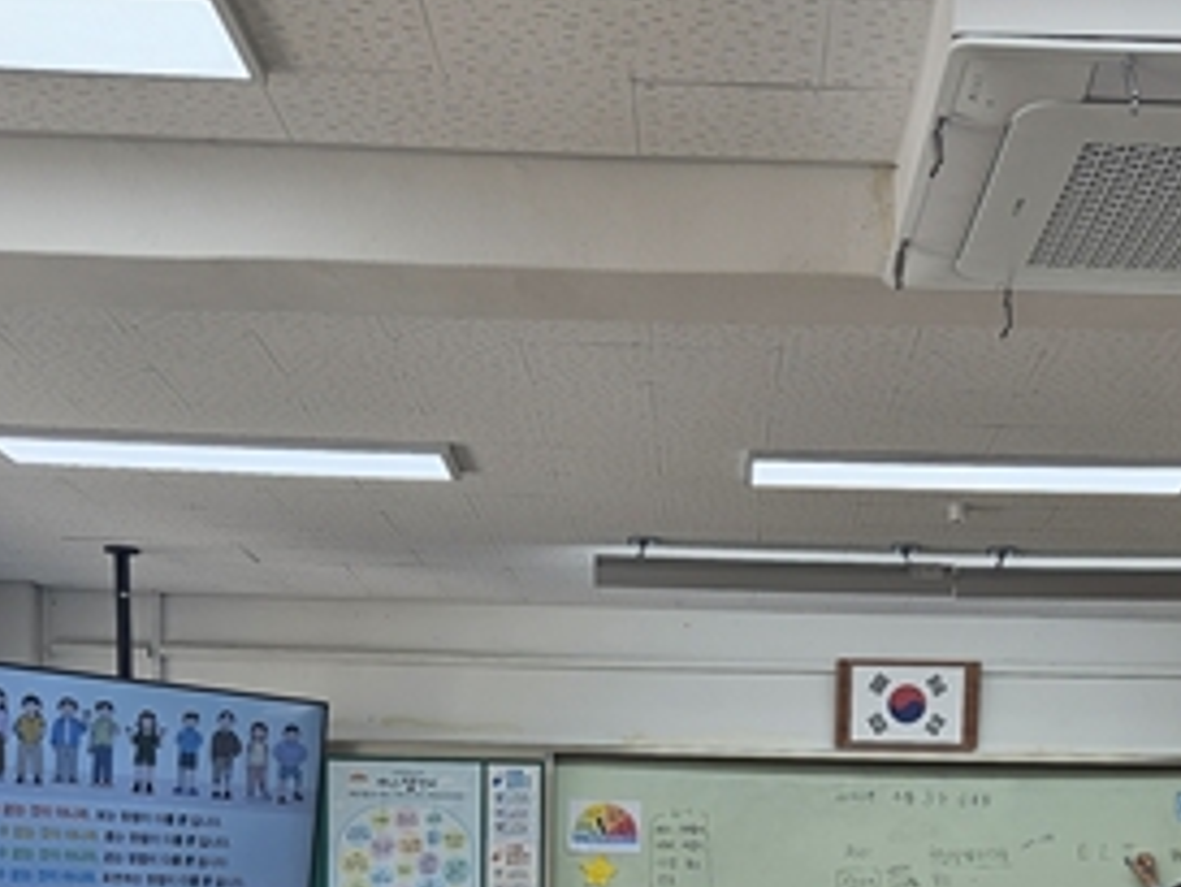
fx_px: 2014
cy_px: 1023
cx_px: 727
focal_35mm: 59
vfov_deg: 23.1
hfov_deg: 32.6
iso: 32
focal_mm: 5.4
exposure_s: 1/120
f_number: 1.8
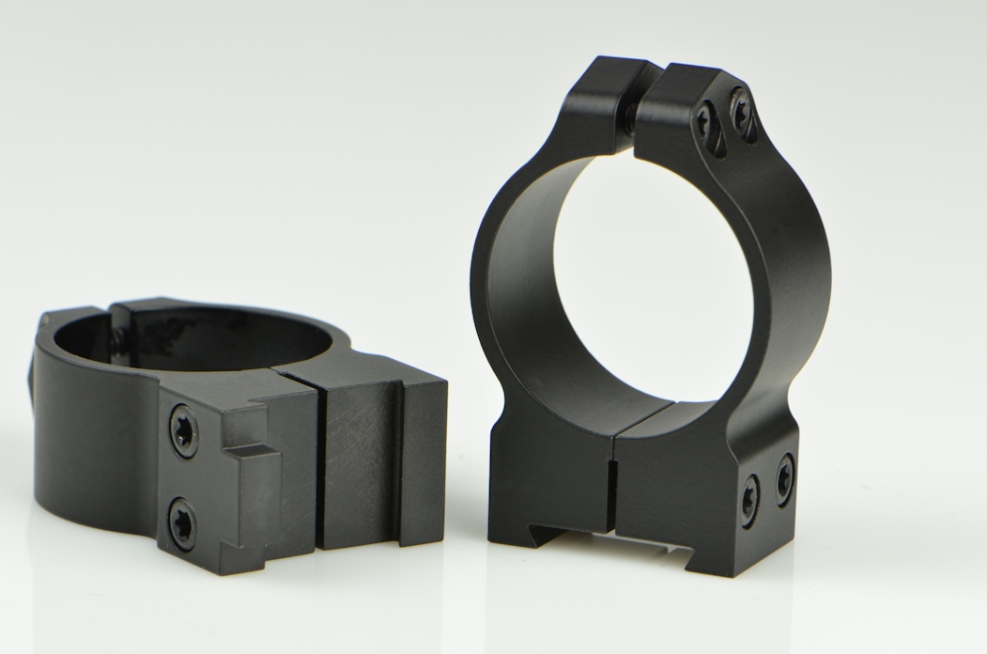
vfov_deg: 9.3
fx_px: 4010
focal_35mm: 147
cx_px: 425
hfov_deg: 14.0
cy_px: 311
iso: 200
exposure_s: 1/10
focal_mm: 85
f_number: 16
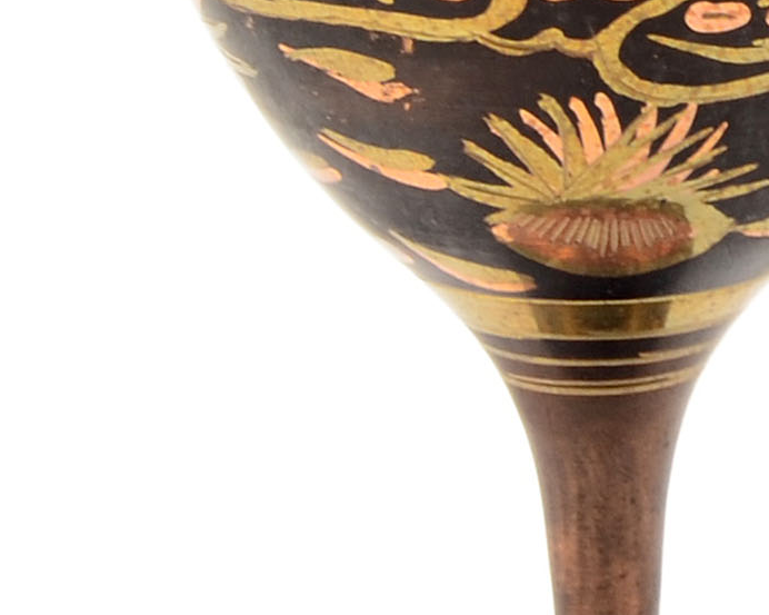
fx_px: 7060
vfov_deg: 5.0
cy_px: -227
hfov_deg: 6.2
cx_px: 636
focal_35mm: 310
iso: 100
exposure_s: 1/160
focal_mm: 31
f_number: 18
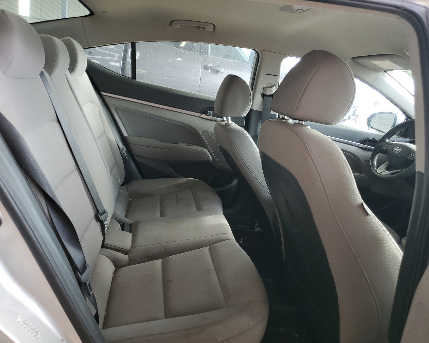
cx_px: 197
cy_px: 168
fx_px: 356
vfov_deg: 51.5
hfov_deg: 62.1
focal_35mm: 28
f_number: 1.5
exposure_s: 1/60.2
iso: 51
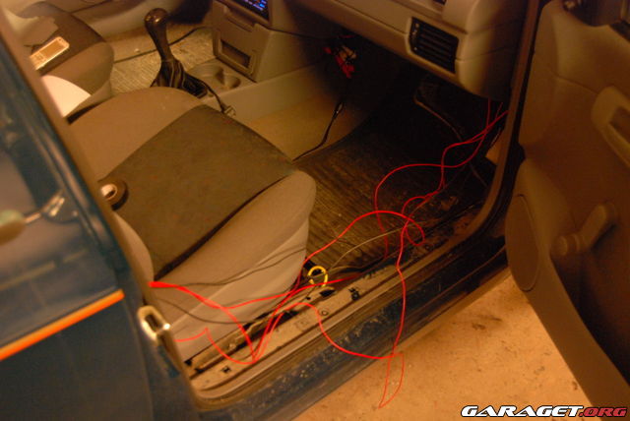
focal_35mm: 46
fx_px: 814
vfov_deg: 29.0
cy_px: 210
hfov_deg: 42.3
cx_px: 315
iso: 1250
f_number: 4.5
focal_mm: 31
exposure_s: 1/8
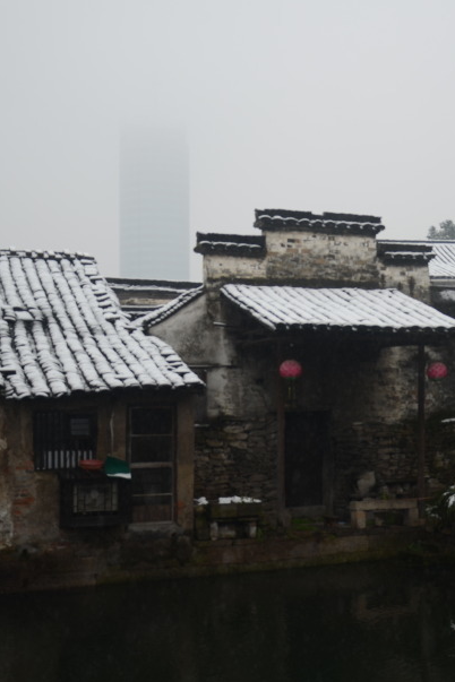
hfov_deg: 21.7
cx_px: 414
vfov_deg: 32.9
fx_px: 1156
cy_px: 337
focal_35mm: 61
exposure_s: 1/160
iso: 100
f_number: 4
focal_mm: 24
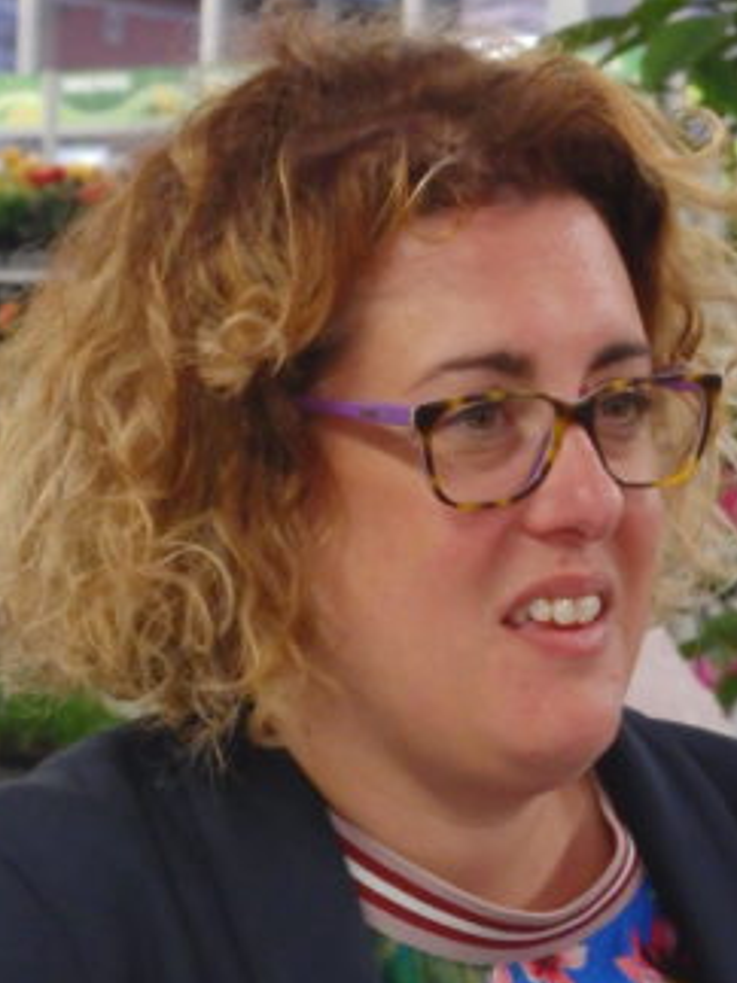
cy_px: 546
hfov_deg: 8.6
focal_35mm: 172
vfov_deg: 11.5
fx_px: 4886
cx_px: 467
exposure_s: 1/25
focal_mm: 20.9
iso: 1600
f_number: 5.2
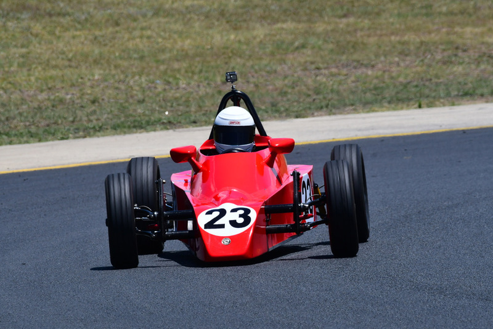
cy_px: 164
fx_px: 8630
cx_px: 246
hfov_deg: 3.3
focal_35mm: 630
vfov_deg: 2.2
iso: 320
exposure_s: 1/640
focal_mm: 420
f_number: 11
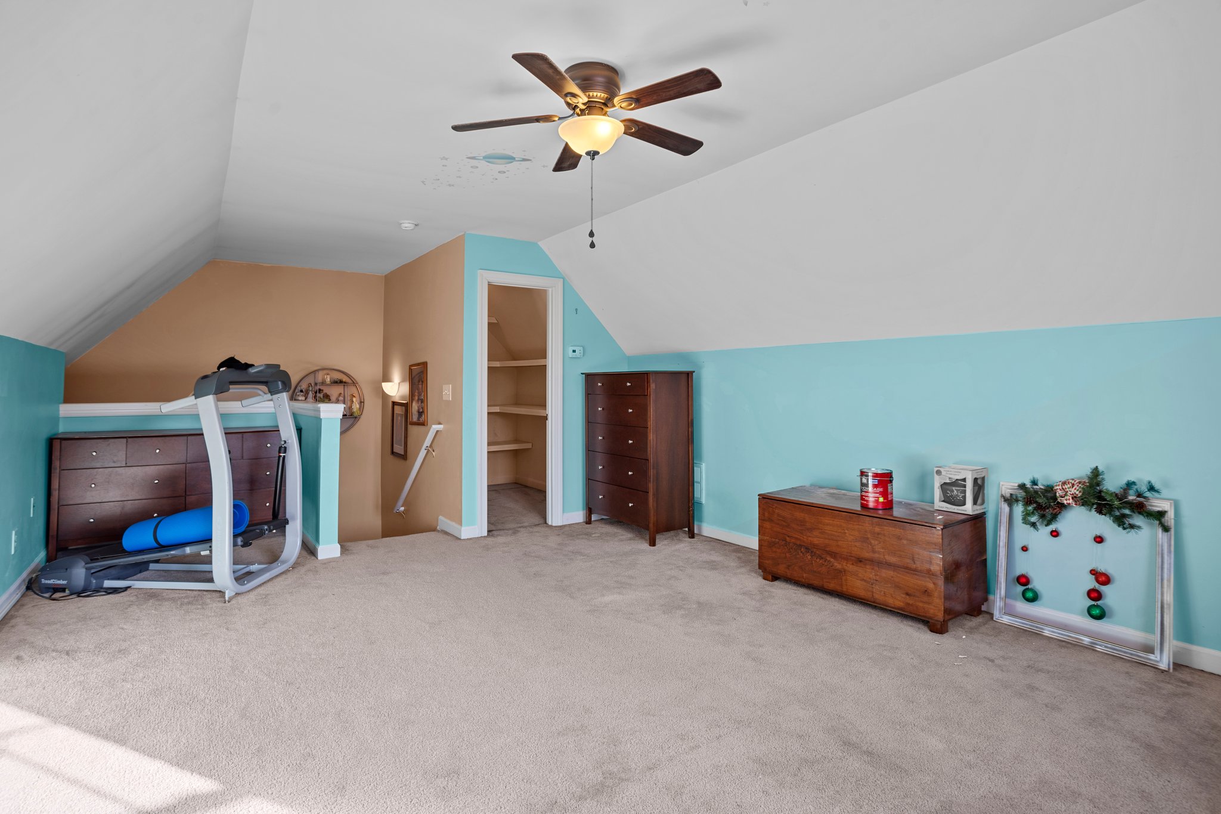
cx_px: 610
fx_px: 576
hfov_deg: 93.3
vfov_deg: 70.4
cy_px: 407
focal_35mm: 17
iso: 200
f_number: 8
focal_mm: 17
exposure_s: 1/6
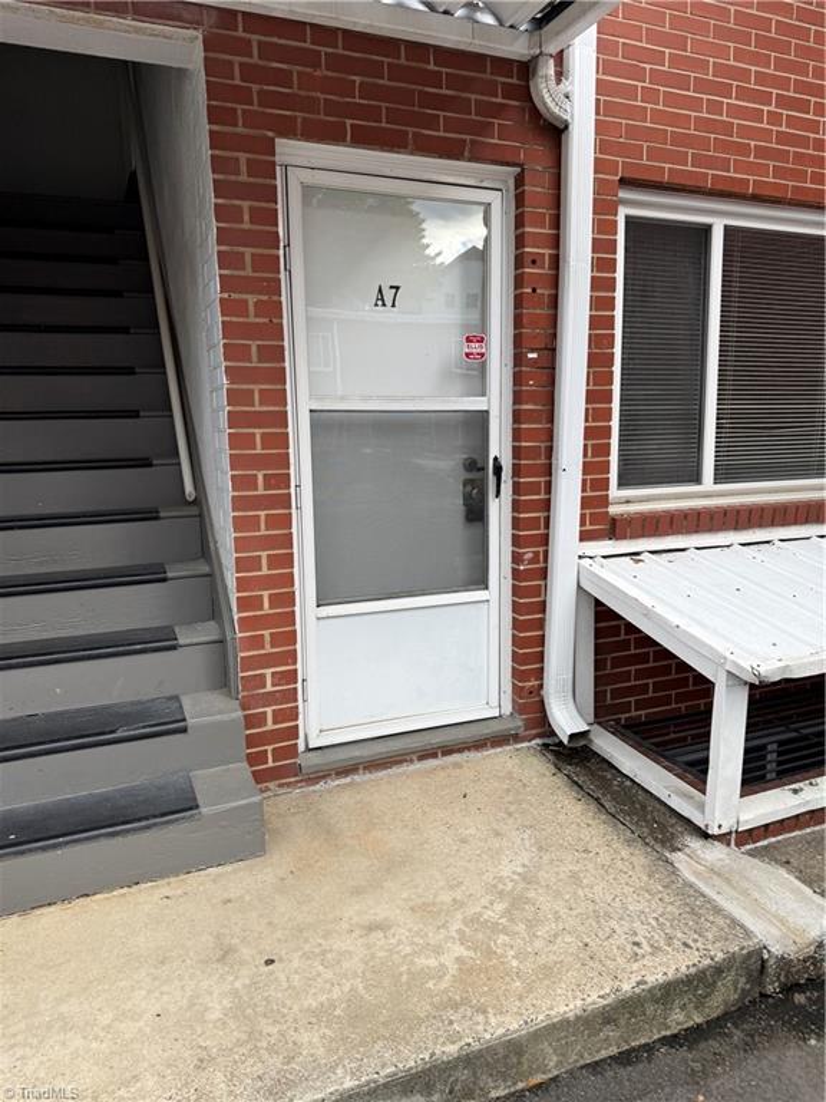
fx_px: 764
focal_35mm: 24
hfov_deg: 56.8
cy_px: 551
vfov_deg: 71.6
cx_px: 413
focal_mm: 6.76
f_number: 1.78
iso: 80
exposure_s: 1/575
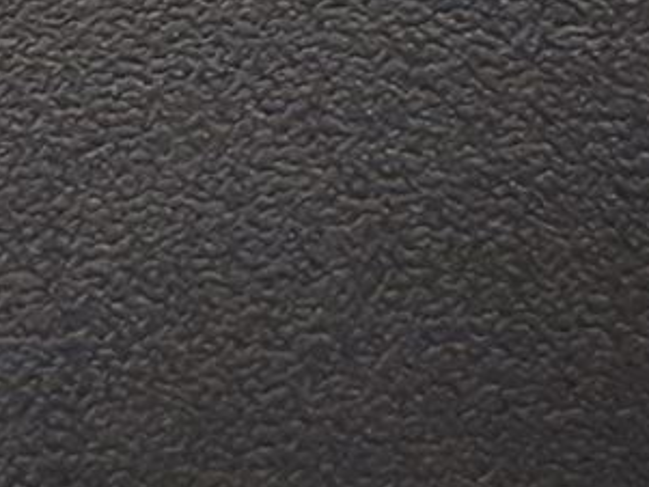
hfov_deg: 10.8
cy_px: -806
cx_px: -285
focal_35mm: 177
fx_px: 3320
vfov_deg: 7.6
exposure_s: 1/50
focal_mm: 3.93
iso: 200
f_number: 1.7
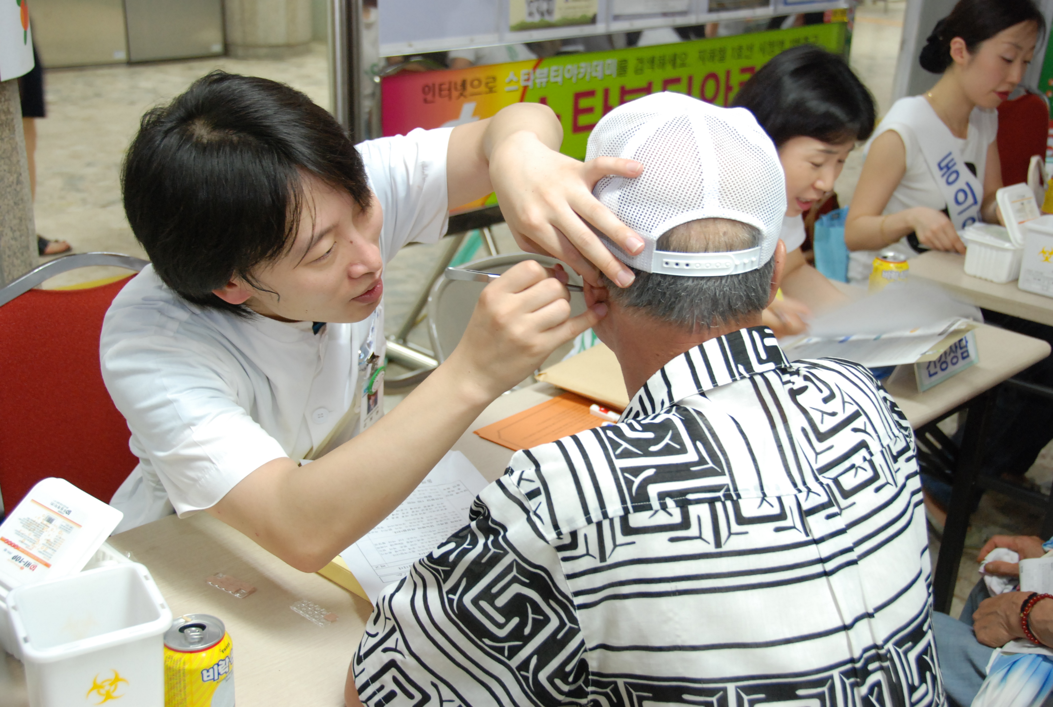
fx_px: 1275
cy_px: 354
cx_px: 526
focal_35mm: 44
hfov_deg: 44.9
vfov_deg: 31.0
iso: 800
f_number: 4.2
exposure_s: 1/30
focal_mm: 29
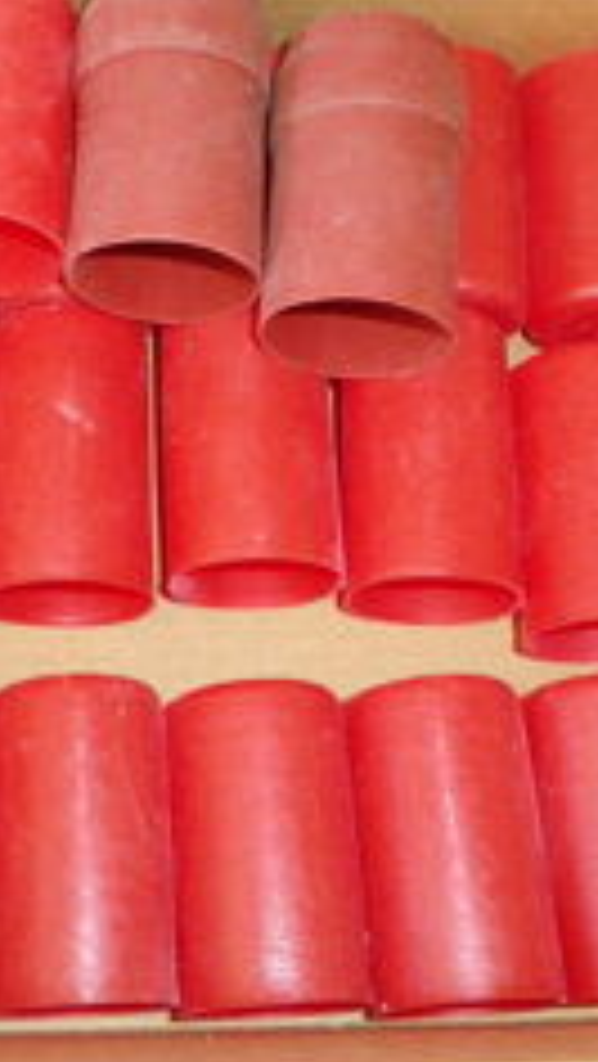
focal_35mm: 62
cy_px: 446
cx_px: 135
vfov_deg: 33.7
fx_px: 1745
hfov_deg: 19.3
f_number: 2.6
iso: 250
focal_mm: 4.9
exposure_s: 1/60
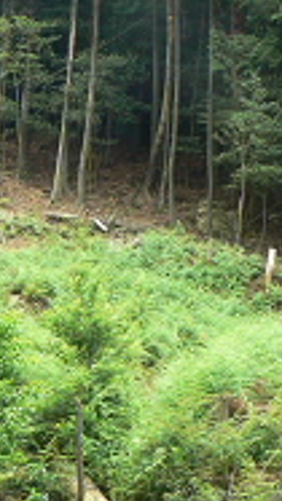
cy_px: 354
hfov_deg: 14.4
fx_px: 1118
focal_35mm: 84
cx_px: 105
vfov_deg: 25.1
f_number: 3.2
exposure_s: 1/100
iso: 100
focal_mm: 6
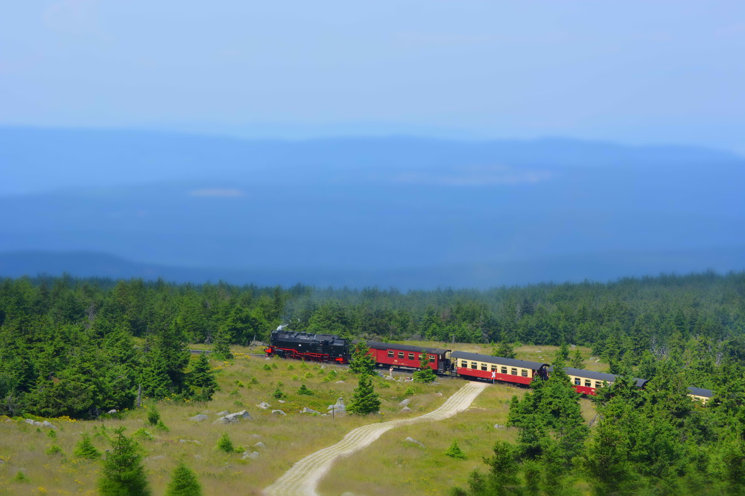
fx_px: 1728
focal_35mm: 84
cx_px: 371
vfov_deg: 16.3
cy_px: 248
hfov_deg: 24.3
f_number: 8
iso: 250
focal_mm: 55
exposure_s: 1/640
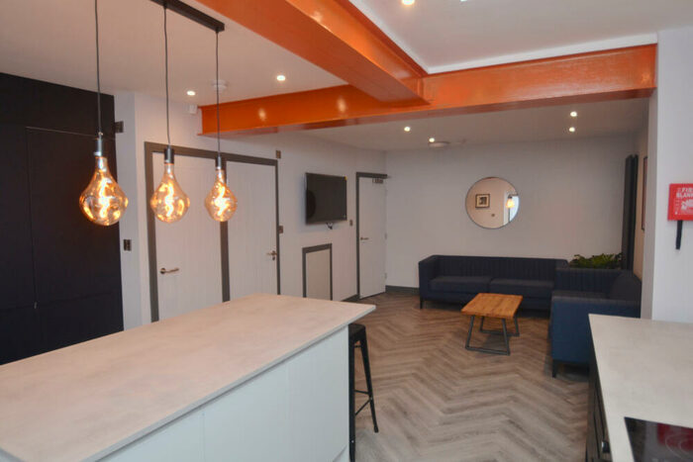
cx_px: 346
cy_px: 231
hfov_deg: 81.2
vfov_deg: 59.5
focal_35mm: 21
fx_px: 404
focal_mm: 14
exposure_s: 1/160
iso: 400
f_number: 4
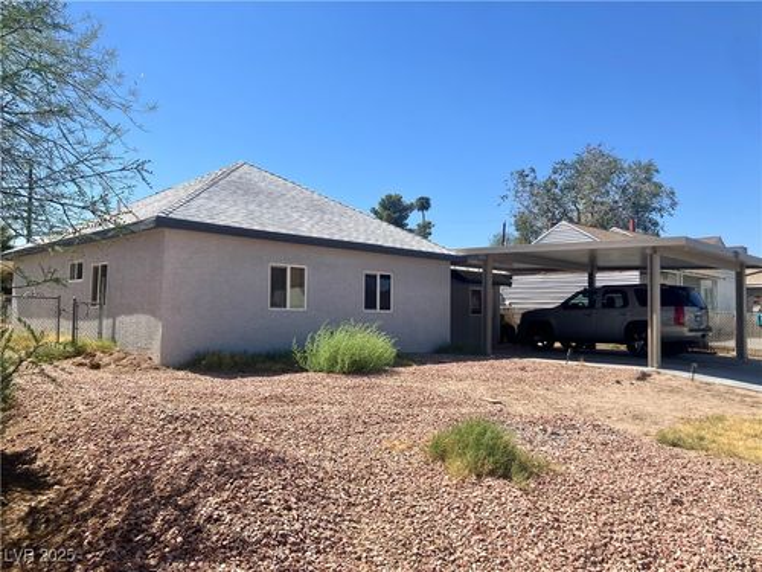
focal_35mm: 28
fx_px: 616
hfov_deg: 63.4
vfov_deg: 49.7
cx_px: 381
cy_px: 286
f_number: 1.8
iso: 32
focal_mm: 3.99
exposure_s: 1/2000
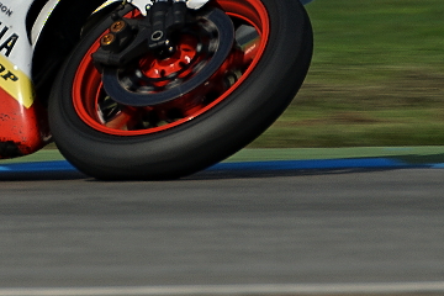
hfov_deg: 1.3
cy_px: -21
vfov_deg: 0.8
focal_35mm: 1650
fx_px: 20348
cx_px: 14
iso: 125
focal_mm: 330
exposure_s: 1/400
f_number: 8
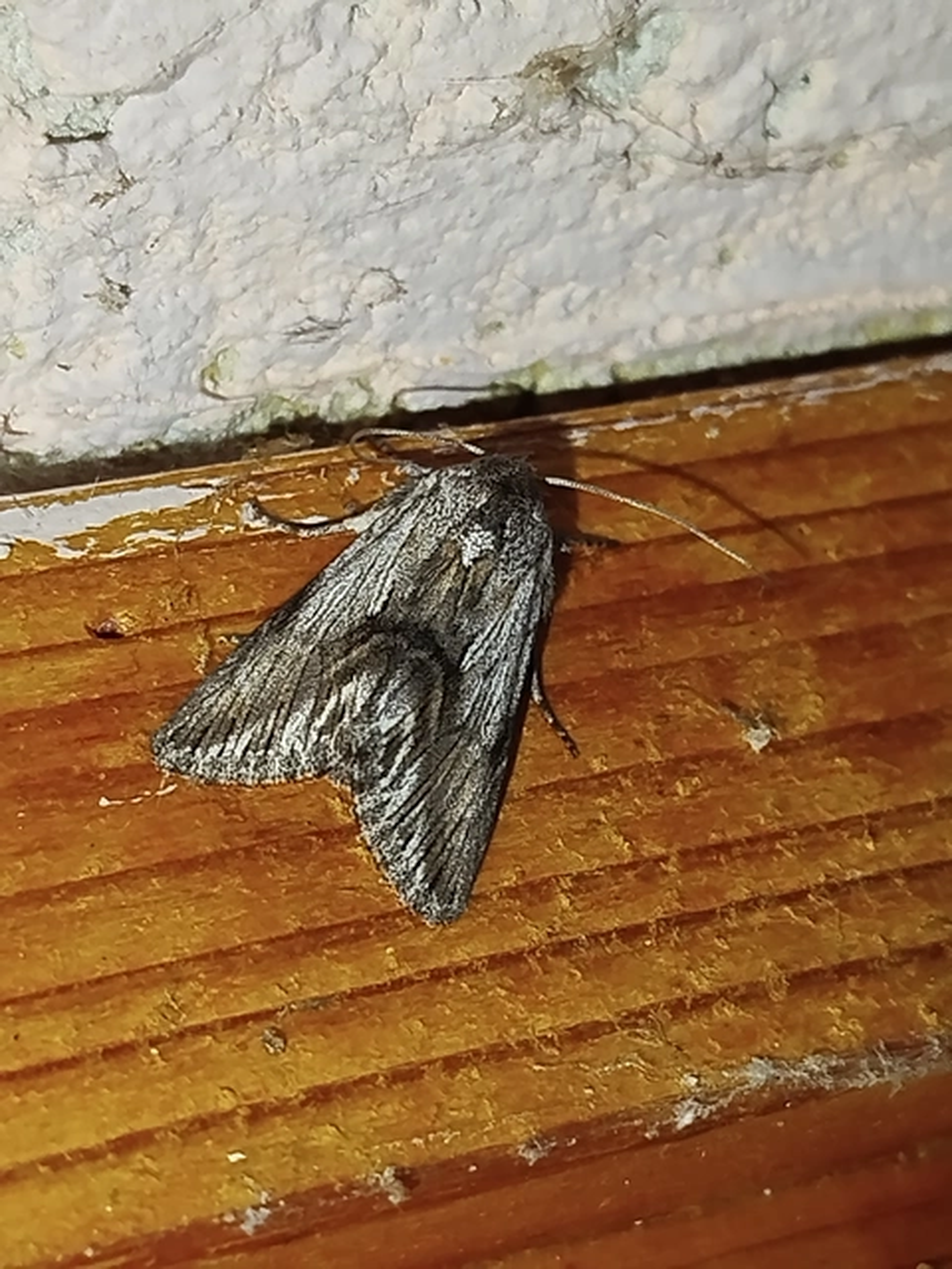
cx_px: 476
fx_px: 3594
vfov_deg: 20.0
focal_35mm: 98
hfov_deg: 15.1
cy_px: 634
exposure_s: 1/50
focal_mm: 5.31
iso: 80
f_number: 1.7
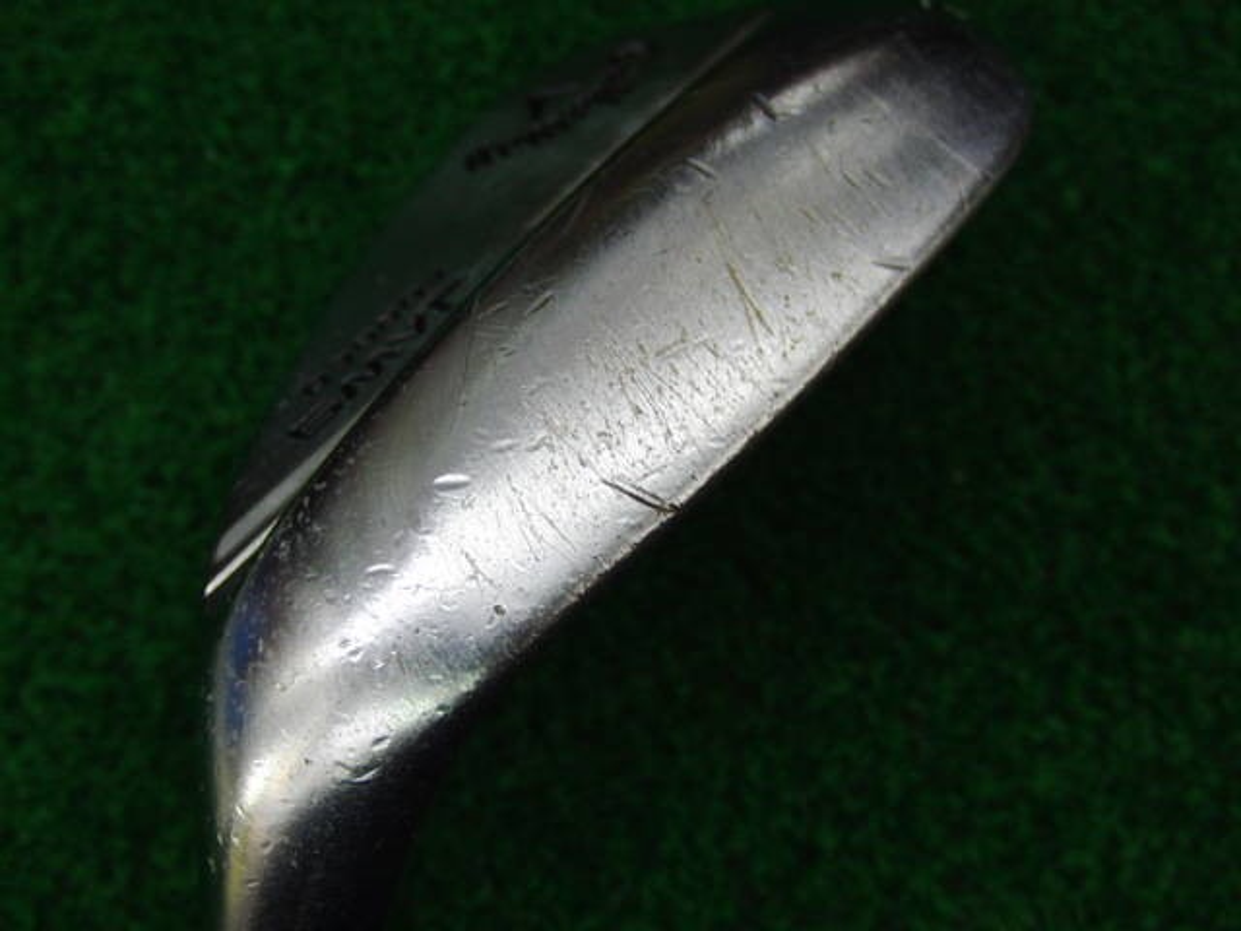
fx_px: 1326
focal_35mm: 37
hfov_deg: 50.1
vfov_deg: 38.7
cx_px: 620
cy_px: 466
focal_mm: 6.42
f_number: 3.6
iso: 200
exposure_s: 1/80
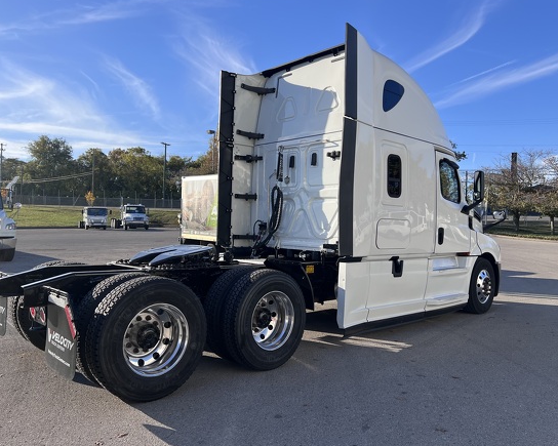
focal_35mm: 28
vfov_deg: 51.5
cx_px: 274
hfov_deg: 62.2
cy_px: 217
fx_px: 462
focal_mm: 5.7
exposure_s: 1/2762
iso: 50
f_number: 1.5
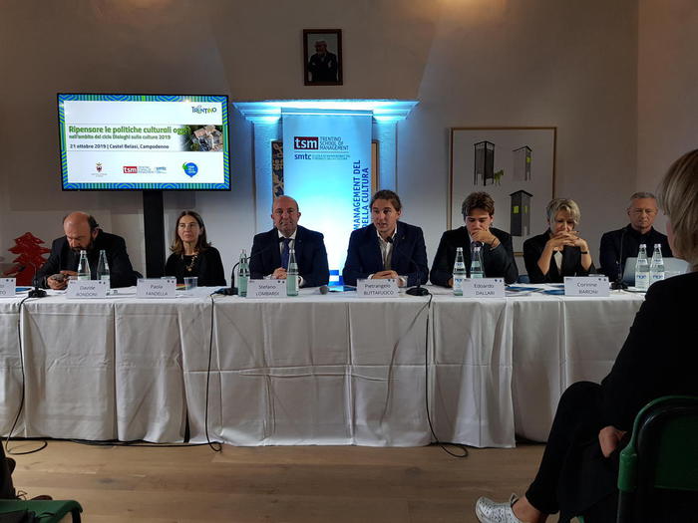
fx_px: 524
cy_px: 262
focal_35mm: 26
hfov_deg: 67.3
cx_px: 349
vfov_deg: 53.1
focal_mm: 4.2
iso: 80
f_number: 1.7
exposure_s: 1/60
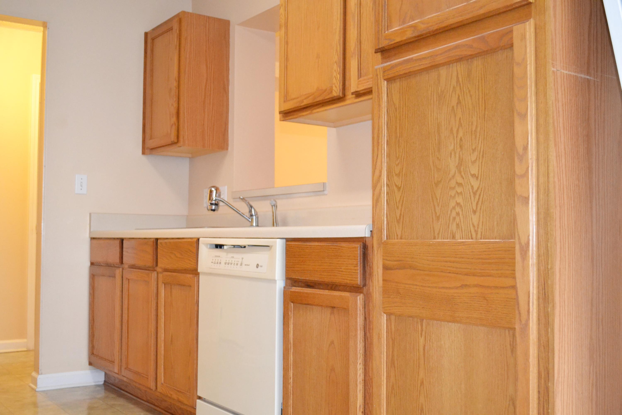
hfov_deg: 49.6
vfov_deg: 34.2
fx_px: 674
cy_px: 208
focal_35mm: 39
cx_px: 311
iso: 2800
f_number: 4.2
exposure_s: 1/60
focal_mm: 26
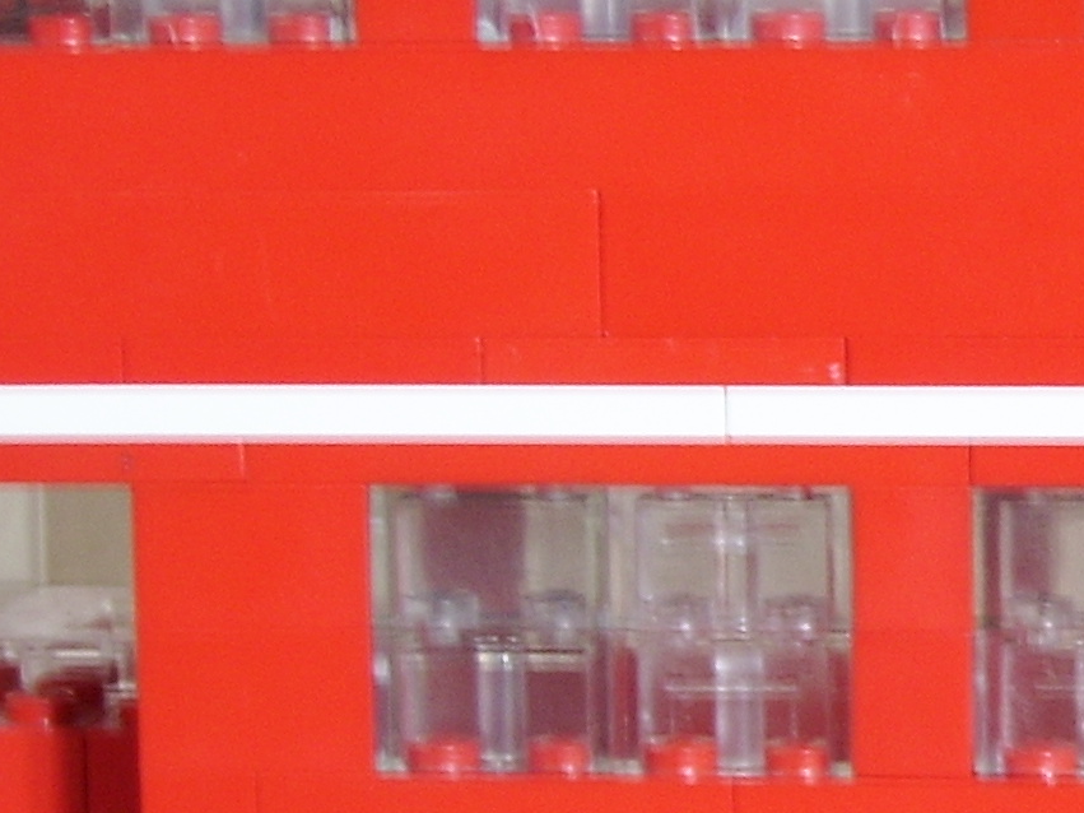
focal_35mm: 195
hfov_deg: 10.0
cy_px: 607
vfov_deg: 7.6
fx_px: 6106
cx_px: 1201
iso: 100
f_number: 3.7
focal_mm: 10.75
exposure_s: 1/4
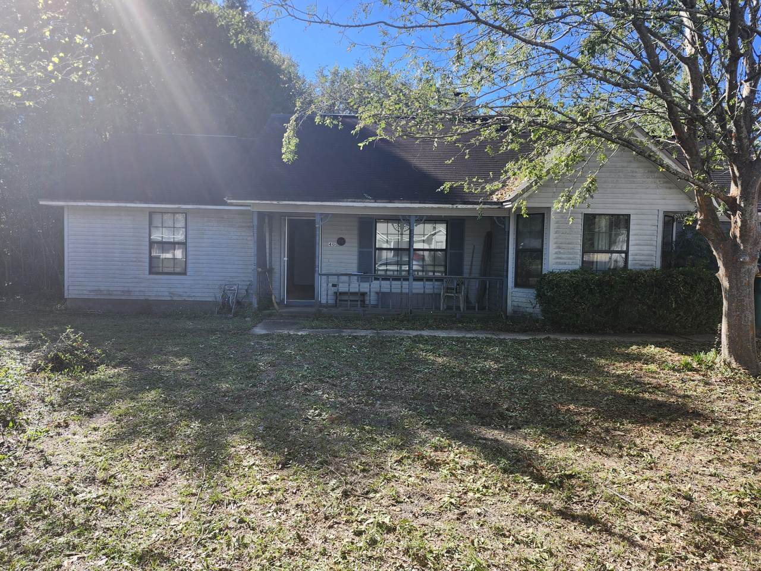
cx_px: 380
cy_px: 286
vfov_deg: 58.9
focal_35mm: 23
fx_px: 506
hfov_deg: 73.9
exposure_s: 1/458
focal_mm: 5.54
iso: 25
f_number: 1.8
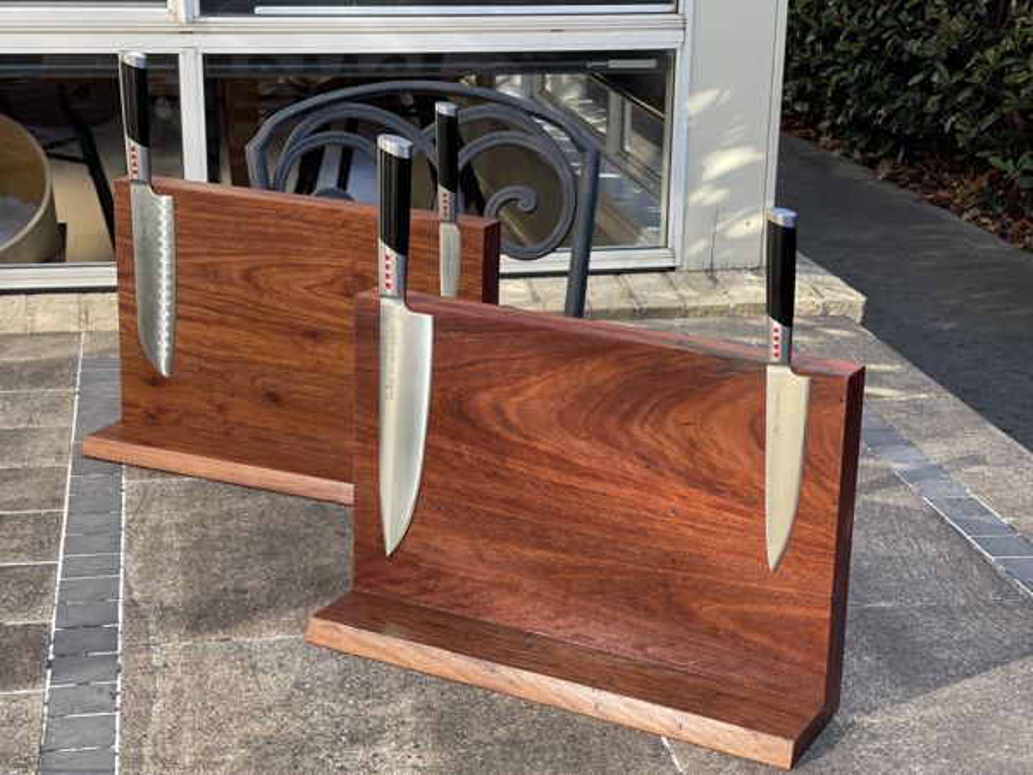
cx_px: 516
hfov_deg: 30.3
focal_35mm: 64
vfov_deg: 22.9
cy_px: 388
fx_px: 1910
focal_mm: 7.5
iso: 25
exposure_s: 1/121
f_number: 2.2
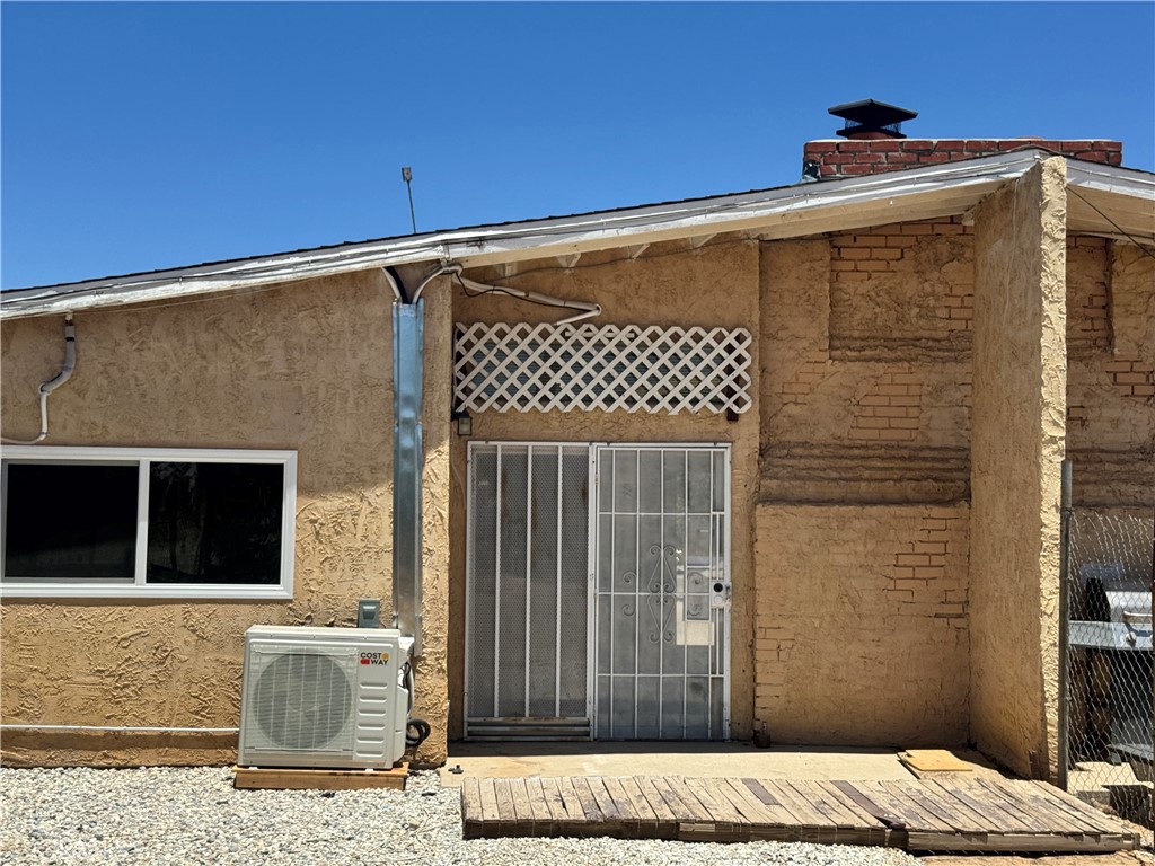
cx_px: 578
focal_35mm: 48
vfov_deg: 30.3
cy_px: 433
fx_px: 1602
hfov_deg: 39.7
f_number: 1.78
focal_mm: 6.76
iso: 64
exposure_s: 1/5848
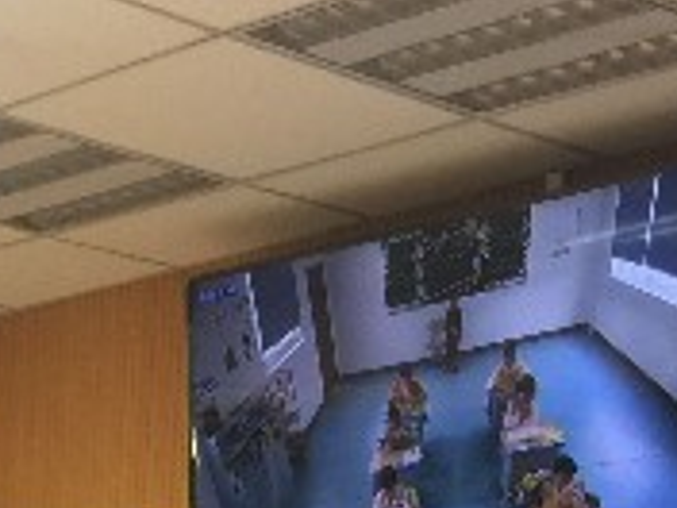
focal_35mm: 132
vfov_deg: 10.2
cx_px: 19
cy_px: 1089
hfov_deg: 14.7
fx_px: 2582
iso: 50
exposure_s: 1/33
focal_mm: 4.15
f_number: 2.2
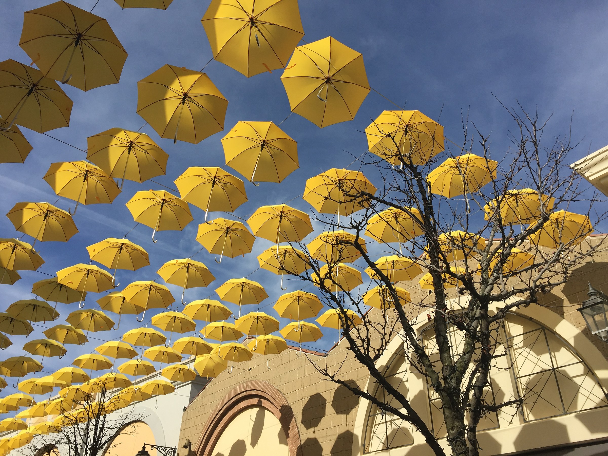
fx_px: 509
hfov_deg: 61.7
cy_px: 228
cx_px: 304
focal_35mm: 29
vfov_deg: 48.2
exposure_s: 1/3049
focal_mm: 4.15
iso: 32
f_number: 2.2
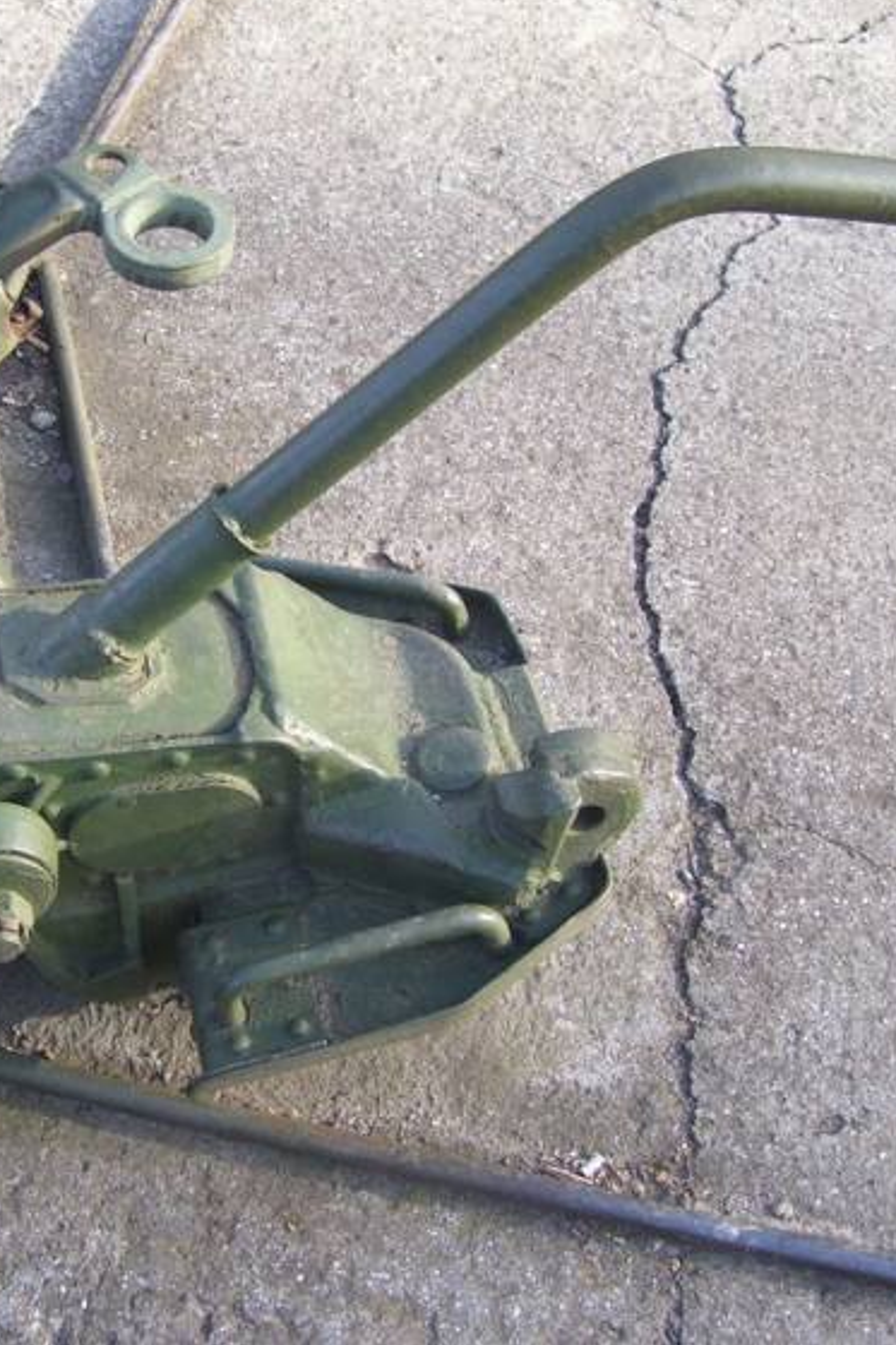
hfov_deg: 24.4
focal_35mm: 55
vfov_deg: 36.2
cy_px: 627
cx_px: 233
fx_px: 2054
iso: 80
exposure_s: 1/180
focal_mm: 6
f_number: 2.7
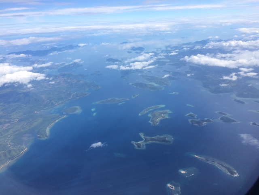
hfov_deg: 61.7
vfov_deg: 48.2
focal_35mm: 29
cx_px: 130
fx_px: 217
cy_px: 98
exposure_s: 1/1642
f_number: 2.2
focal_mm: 4.15
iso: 32
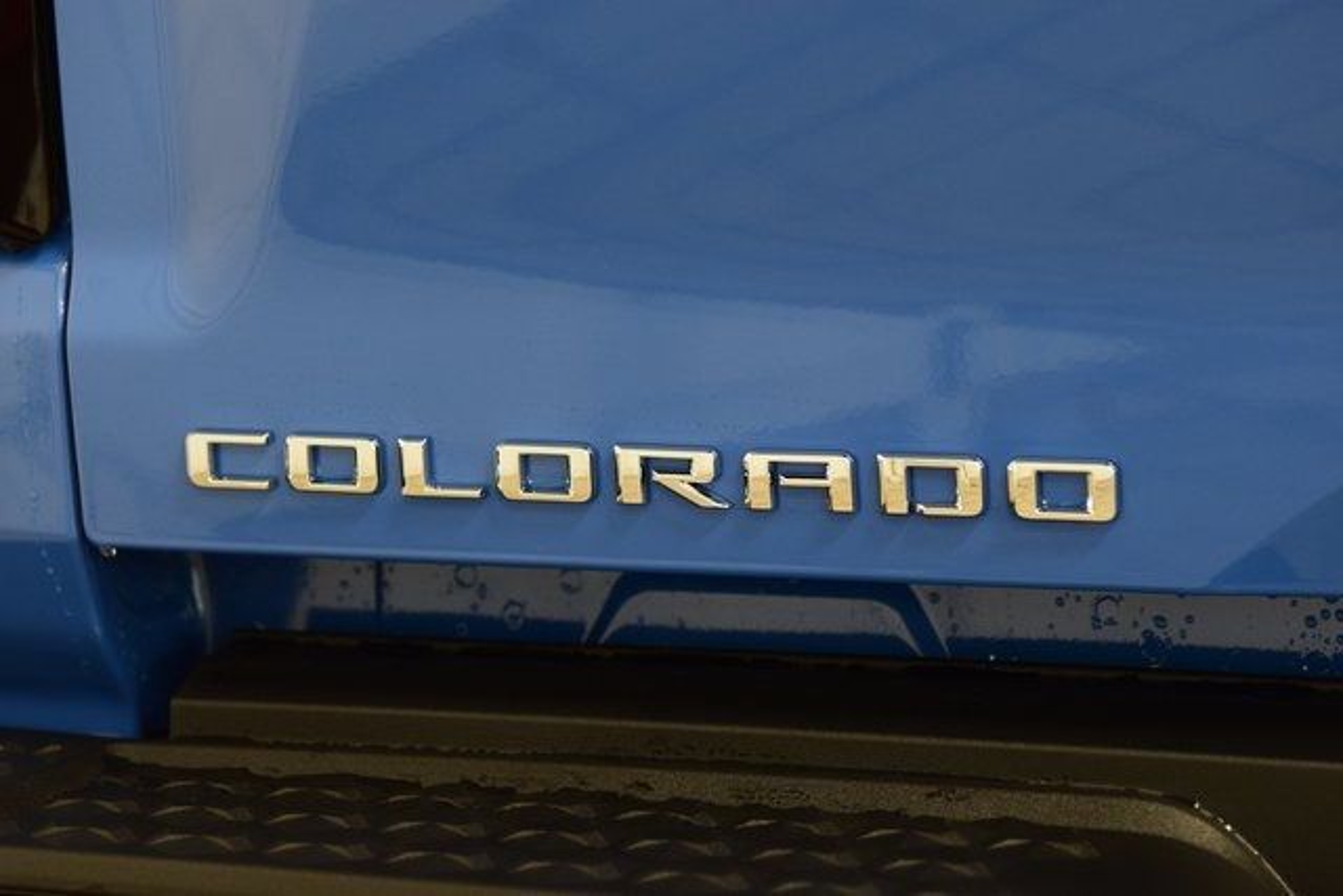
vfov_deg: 13.0
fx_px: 3918
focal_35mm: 105
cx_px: 672
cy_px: 448
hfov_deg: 19.5
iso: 1600
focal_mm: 70
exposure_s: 1/30
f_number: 5
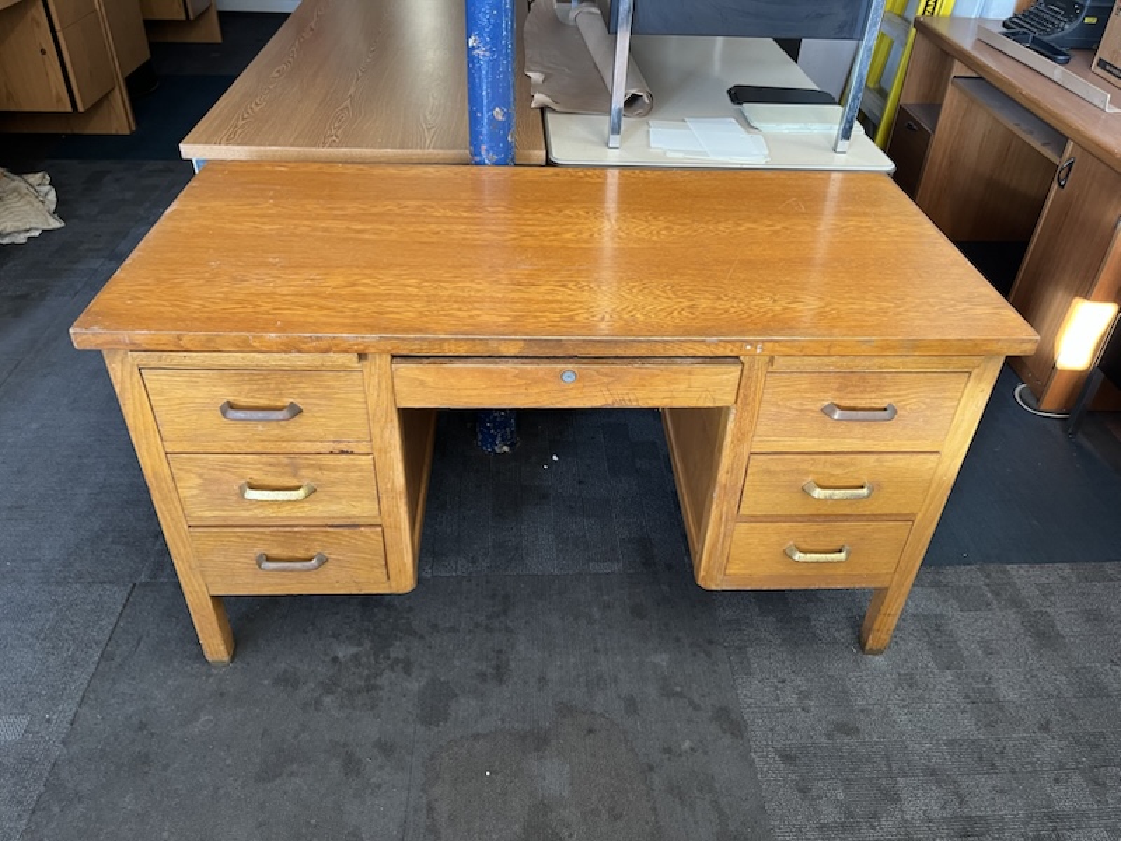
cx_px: 560
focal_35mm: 26
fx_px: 842
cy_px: 420
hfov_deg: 67.3
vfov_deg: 53.1
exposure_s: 1/60
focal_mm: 5.1
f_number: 1.6
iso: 160
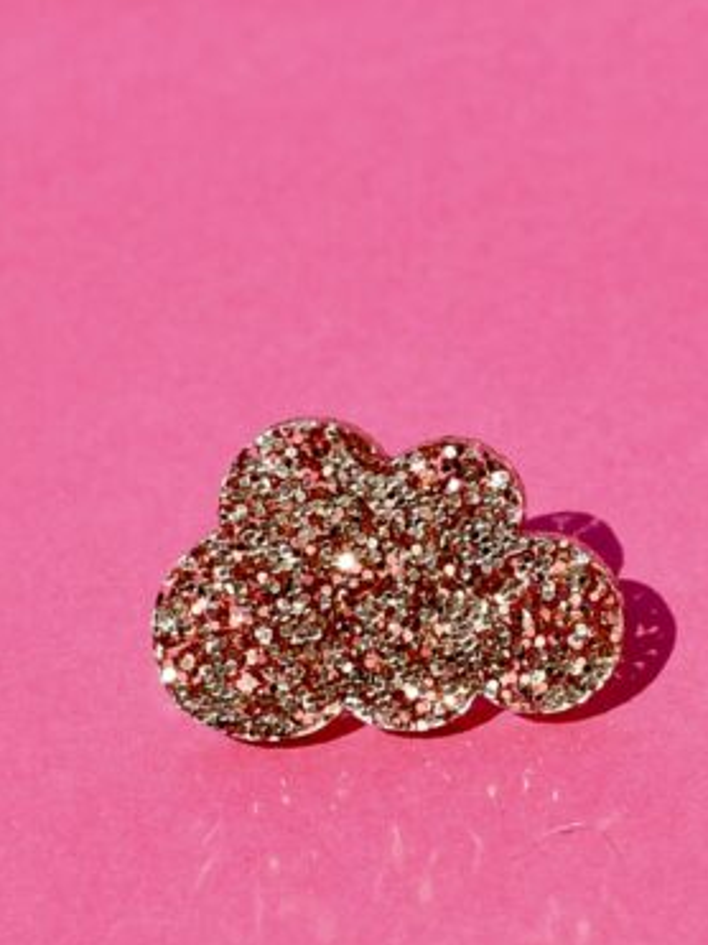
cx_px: 660
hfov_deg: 8.4
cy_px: 791
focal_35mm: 177
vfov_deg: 11.1
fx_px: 4830
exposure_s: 1/400
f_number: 10
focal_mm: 35
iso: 100
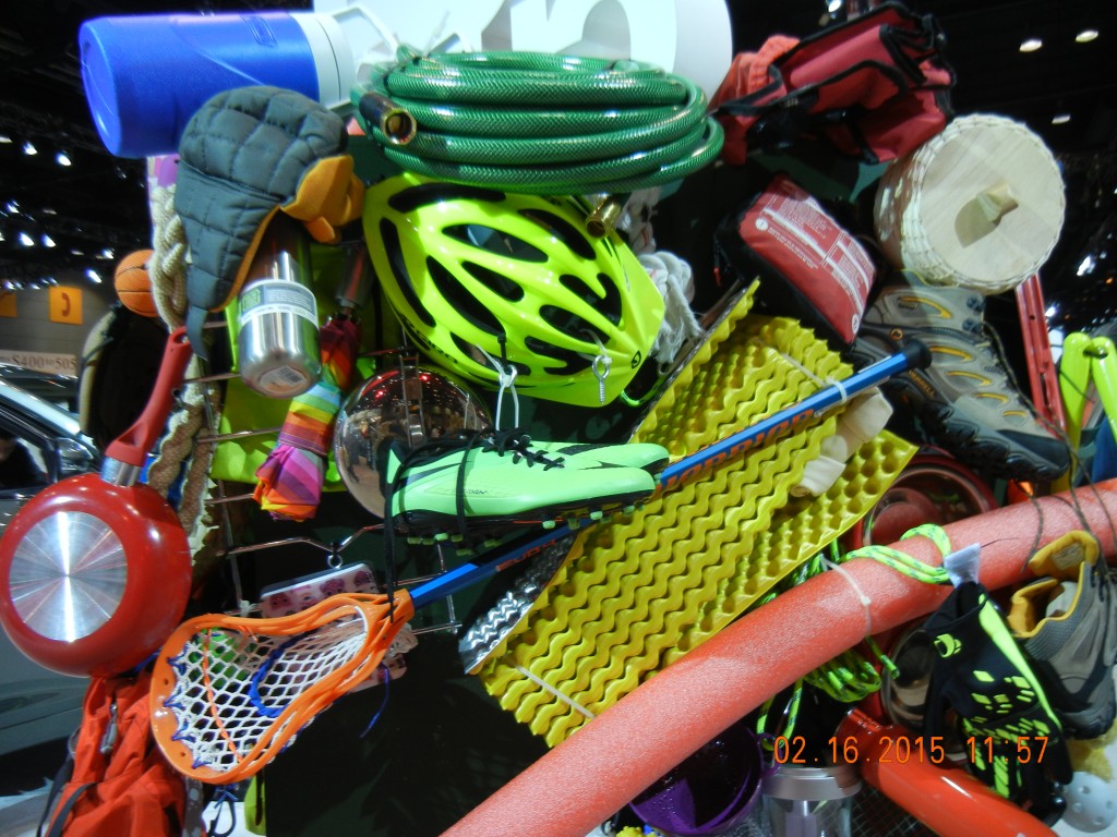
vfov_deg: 46.8
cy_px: 418
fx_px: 968
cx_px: 558
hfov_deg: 60.0
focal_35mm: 30
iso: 195
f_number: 3.5
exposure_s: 1/60
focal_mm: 5.4
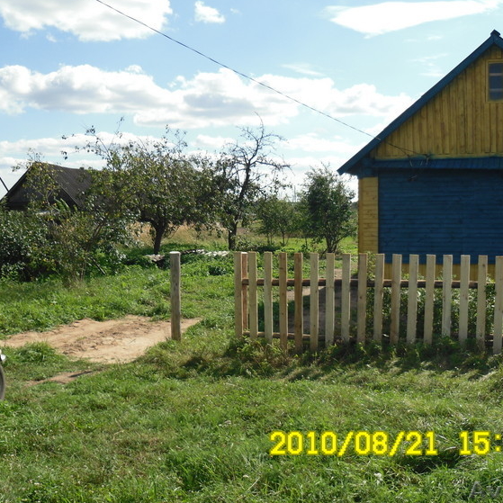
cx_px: 273
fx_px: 707
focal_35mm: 43
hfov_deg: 39.1
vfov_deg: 39.2
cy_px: 235
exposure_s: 1/145
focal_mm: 6
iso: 80
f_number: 8.1
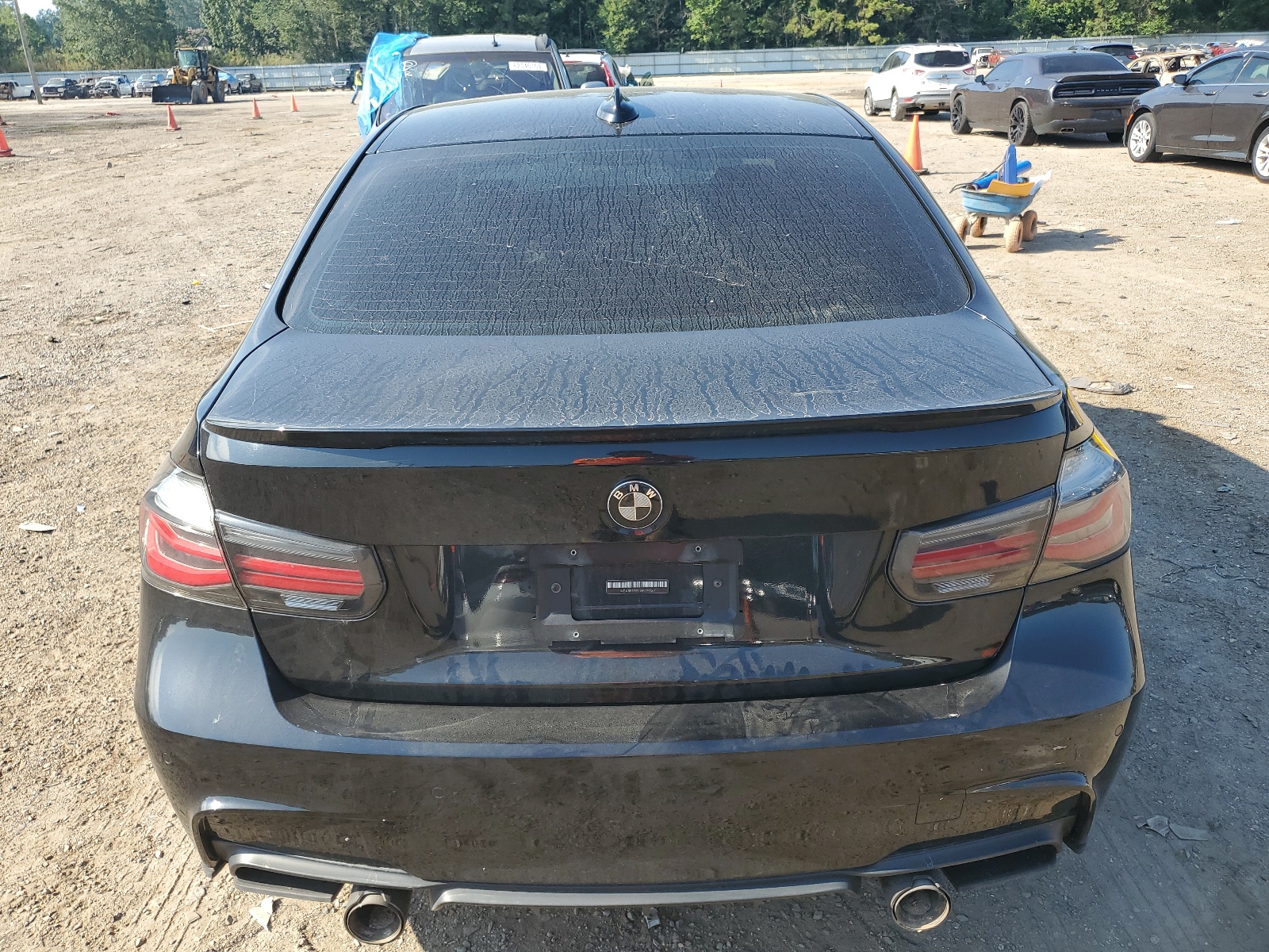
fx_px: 953
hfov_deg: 67.3
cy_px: 476
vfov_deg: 53.1
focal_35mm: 26
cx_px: 634
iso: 50
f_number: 1.5
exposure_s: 1/1000
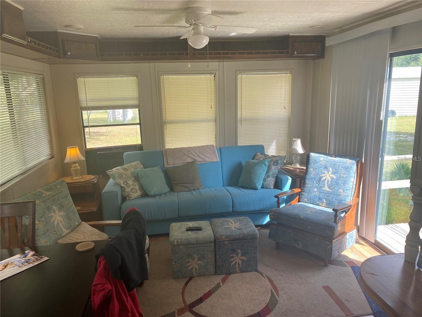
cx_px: 211
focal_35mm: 26
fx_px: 317
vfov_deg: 53.1
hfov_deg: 67.3
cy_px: 158
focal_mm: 4.25
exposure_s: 1/128
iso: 32
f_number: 1.8
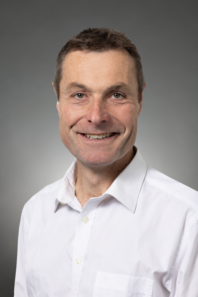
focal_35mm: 102
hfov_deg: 13.4
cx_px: 99
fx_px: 841
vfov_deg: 20.0
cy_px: 148
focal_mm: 102
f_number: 8
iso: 100
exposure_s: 1/200
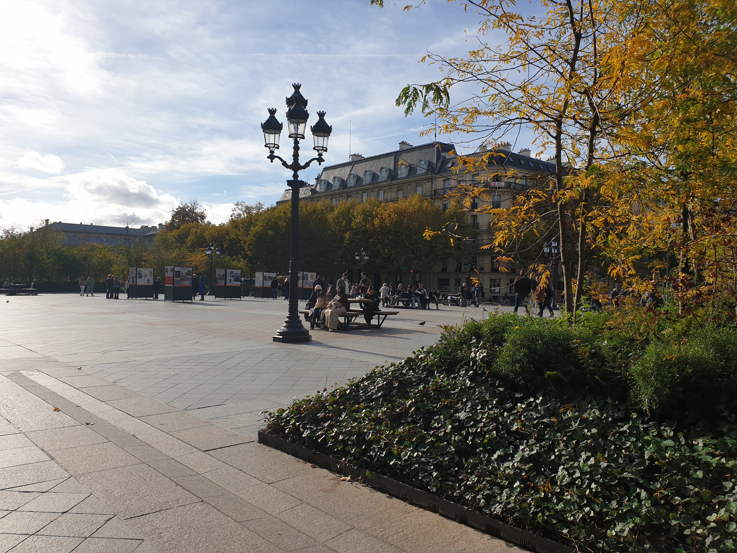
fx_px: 554
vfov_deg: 53.1
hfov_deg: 67.3
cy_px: 276
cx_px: 368
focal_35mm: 26
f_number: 2.4
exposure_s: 1/2732
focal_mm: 4.3
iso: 50
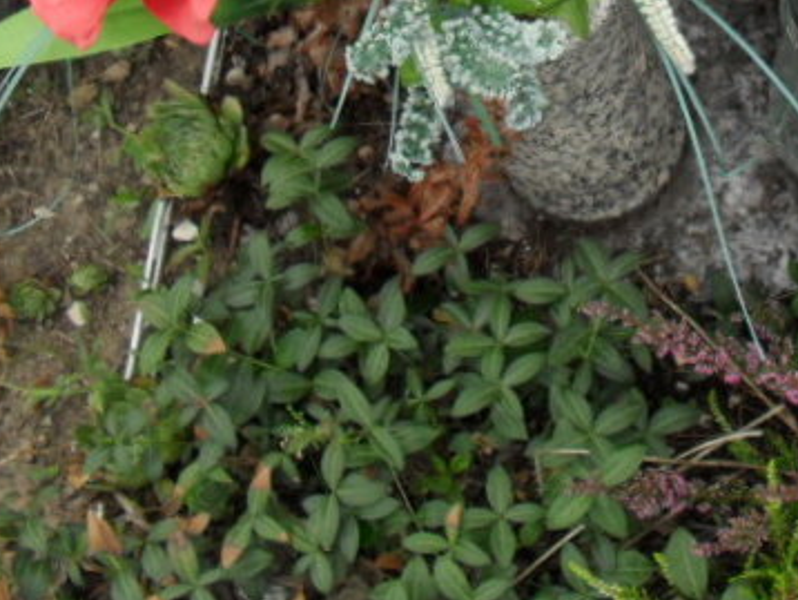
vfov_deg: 14.3
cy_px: -163
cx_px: 963
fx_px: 2307
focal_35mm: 100
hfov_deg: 18.6
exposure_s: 1/180
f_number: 3.2
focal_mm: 6.3
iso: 100
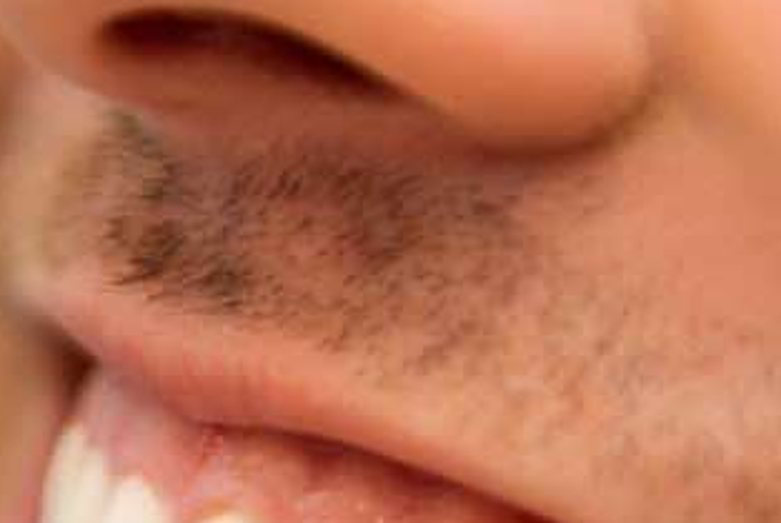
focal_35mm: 224
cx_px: -128
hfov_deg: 9.1
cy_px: 651
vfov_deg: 6.1
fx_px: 4866
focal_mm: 70
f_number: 2.8
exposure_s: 1/400
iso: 200
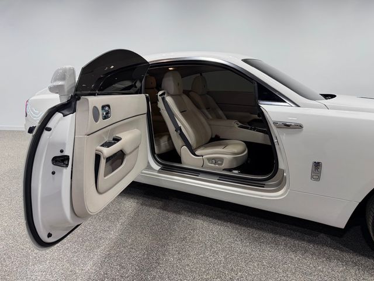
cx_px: 187
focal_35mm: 24
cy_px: 140
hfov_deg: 71.6
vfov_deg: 56.8
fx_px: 259
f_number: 1.78
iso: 64
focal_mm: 6.76
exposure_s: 1/224
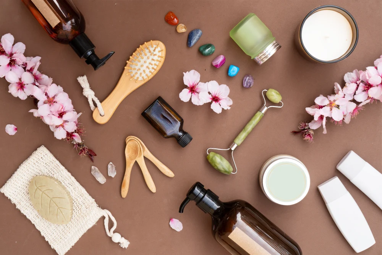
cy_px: 128
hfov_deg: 34.5
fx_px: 615
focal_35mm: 58
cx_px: 191
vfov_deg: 23.4
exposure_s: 1/100
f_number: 10
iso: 200
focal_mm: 58
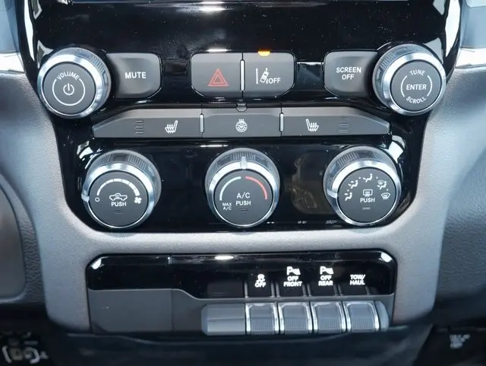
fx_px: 731
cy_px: 183
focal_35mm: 52
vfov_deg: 28.1
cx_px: 243
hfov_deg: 36.8
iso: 500
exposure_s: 1/15
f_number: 5.3
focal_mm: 26
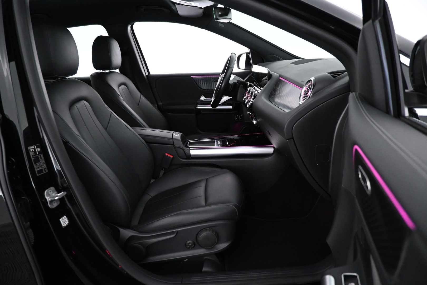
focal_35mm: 24
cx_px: 214
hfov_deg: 73.7
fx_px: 285
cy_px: 142
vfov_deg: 53.1
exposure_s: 1/60
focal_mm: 16
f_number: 4
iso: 4000
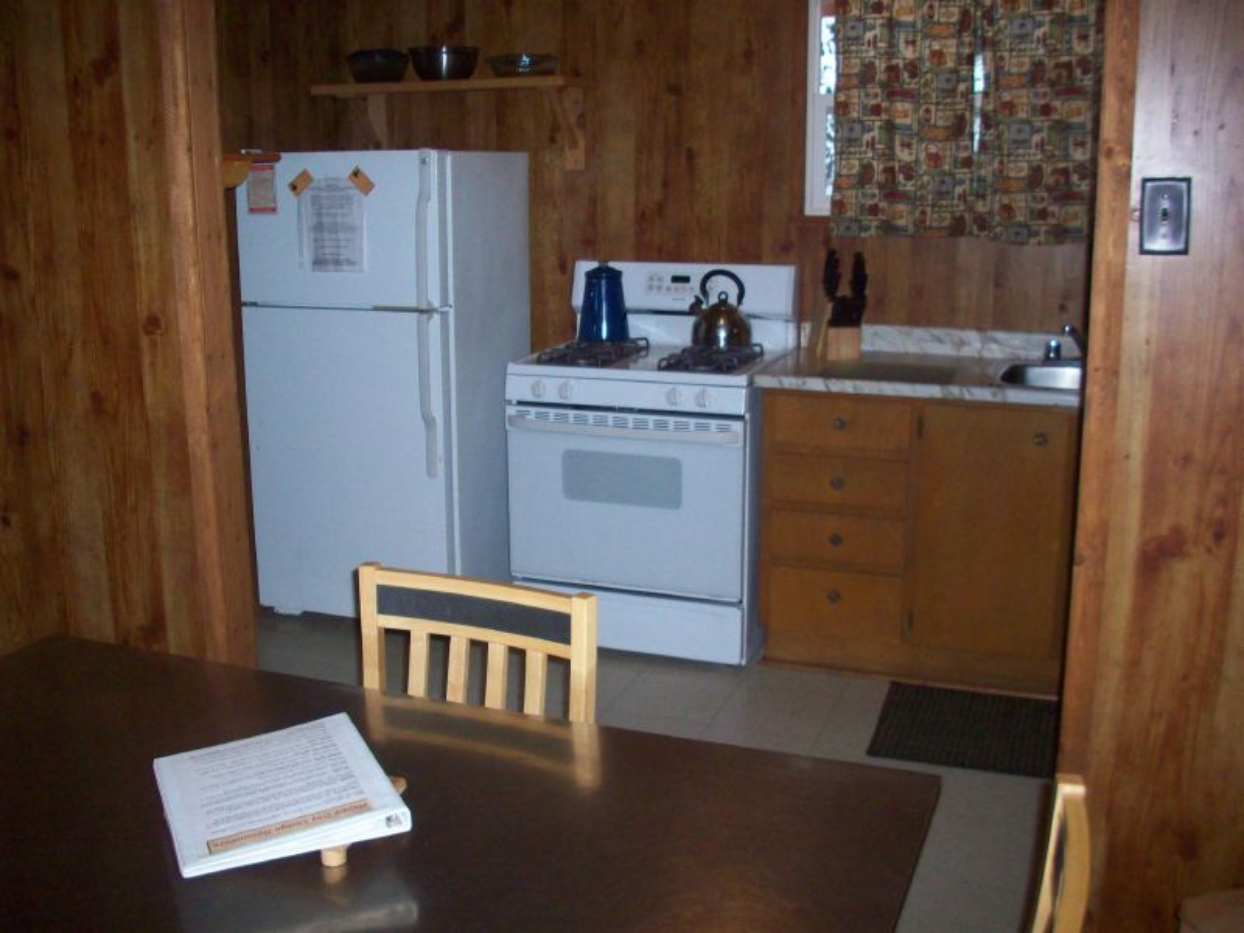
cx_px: 622
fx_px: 1330
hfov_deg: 50.1
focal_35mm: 37
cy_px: 466
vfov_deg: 38.7
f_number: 2.8
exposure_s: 1/64
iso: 160
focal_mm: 6.2
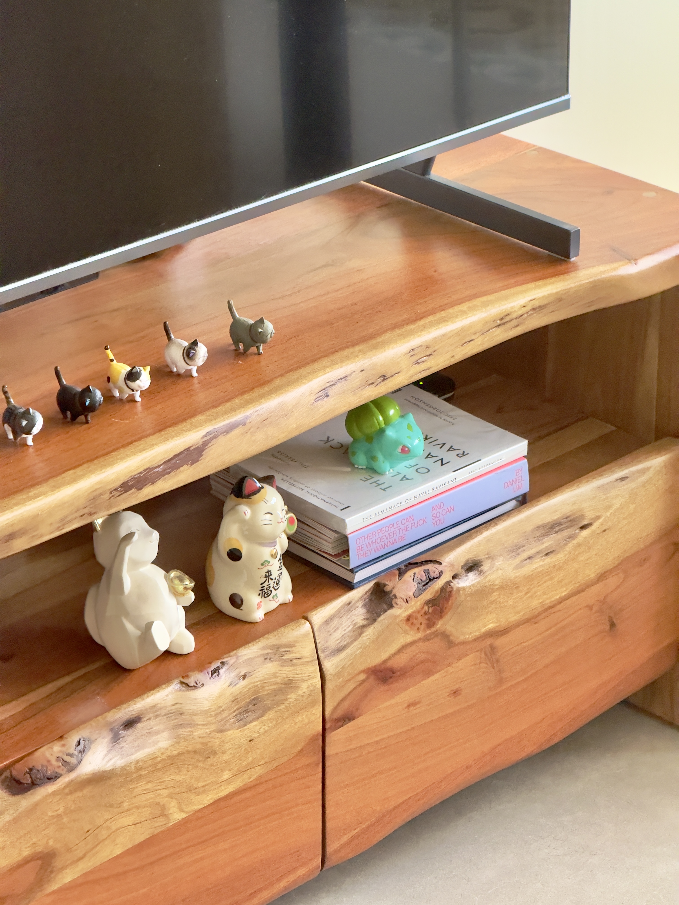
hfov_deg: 12.3
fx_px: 3138
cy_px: 452
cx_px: 340
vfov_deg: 16.4
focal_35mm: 120
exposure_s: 1/40
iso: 800
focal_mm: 15.66
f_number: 2.8
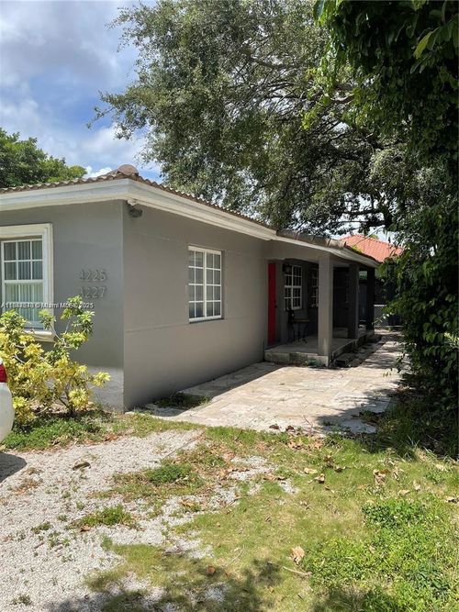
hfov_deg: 53.0
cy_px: 306
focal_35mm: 26
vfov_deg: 67.3
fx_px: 460
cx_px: 230
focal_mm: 5.1
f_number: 1.6
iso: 32
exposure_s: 1/2488
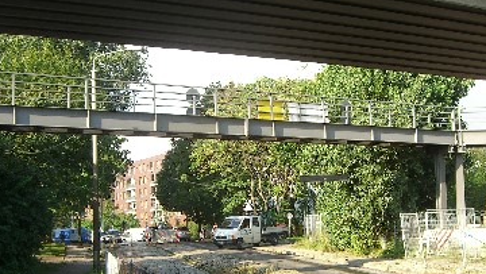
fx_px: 864
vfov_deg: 17.9
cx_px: 259
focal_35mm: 67
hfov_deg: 31.4
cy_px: 195
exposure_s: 1/160
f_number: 4
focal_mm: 7.9
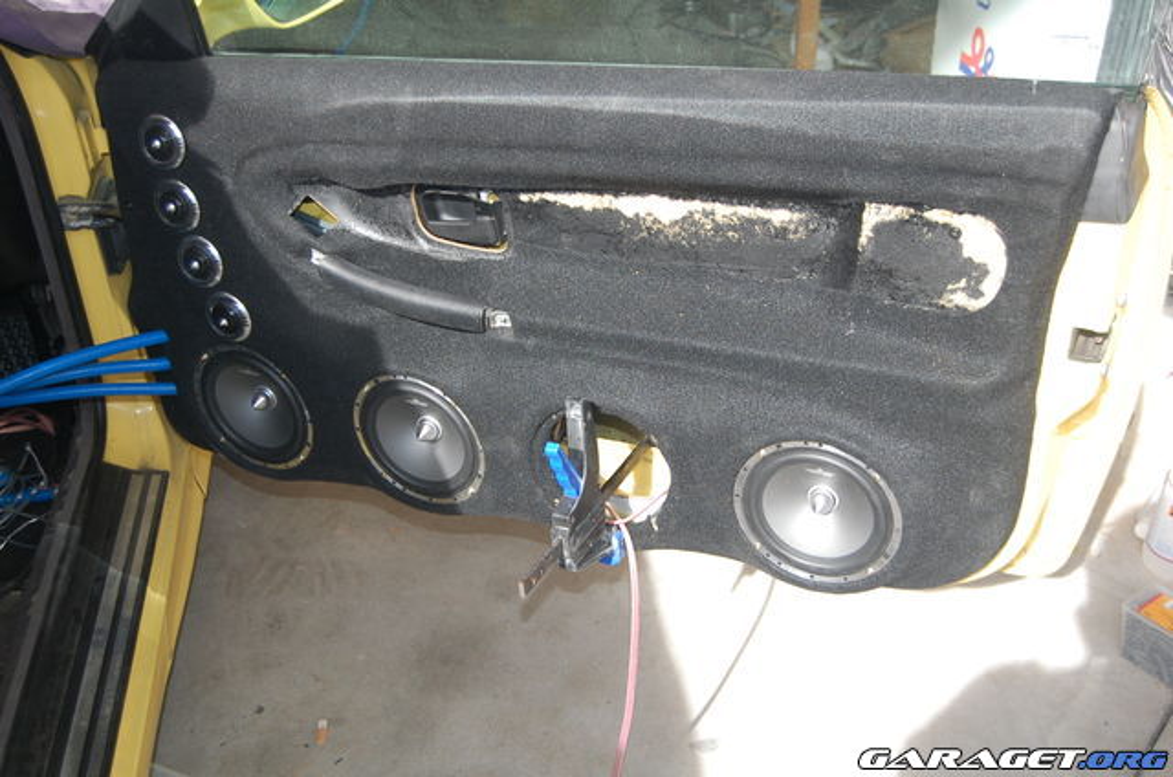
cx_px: 586
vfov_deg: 29.7
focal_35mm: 45
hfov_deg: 43.7
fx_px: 1463
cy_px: 388
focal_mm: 30
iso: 400
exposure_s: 1/125
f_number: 4.2
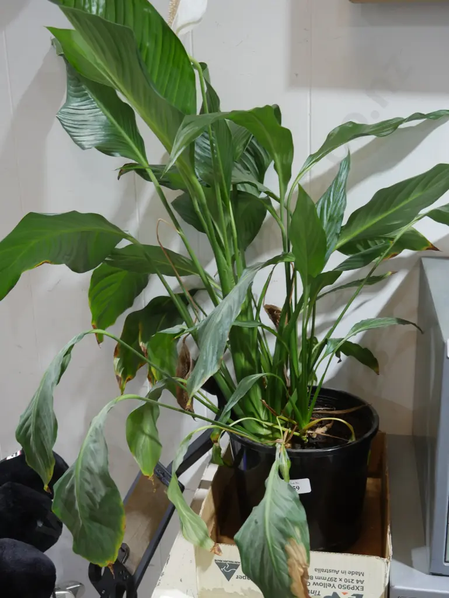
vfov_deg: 44.8
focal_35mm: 42
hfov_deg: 34.4
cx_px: 224
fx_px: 726
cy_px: 299
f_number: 4.6
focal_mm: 21
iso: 800
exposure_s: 1/60
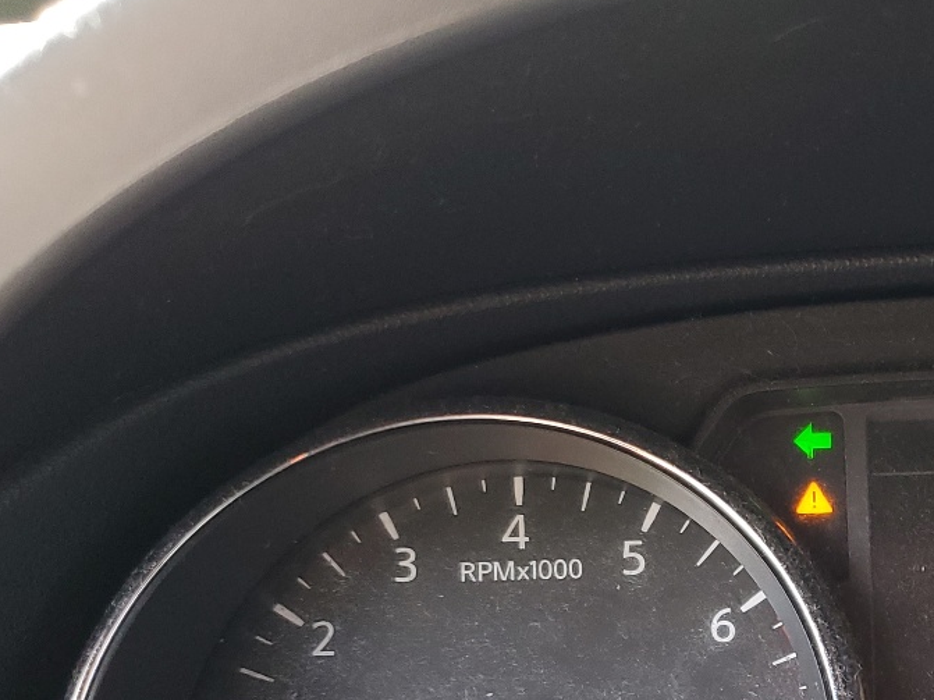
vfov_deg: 22.7
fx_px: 1673
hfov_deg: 28.7
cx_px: 986
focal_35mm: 62
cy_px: 703
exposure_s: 1/120
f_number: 1.5
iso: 87
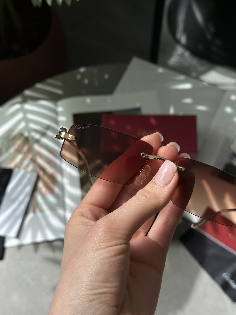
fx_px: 436
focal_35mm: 48
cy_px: 158
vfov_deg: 39.7
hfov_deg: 30.3
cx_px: 118
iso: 64
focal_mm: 6.86
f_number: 1.78
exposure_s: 1/1030
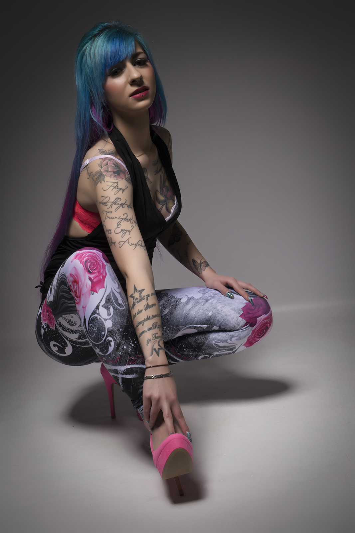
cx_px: 178
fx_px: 1065
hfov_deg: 18.9
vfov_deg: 28.1
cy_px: 266
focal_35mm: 72
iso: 200
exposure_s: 1/100
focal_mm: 48
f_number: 16
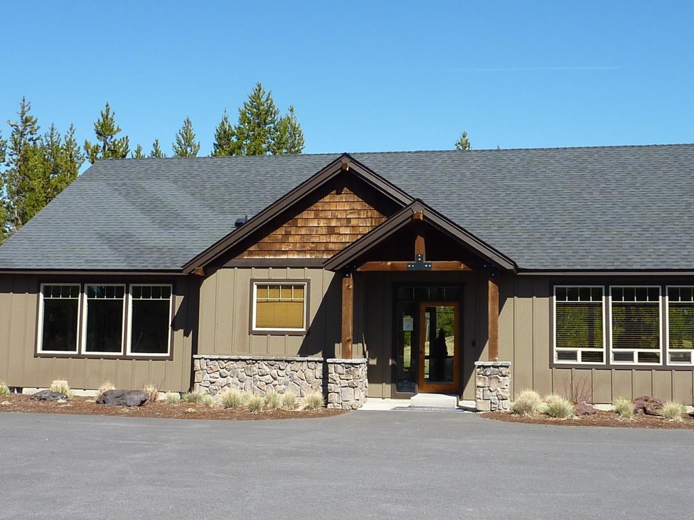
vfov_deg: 32.9
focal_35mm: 44
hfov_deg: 42.9
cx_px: 376
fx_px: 882
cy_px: 256
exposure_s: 1/500
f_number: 4
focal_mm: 4.1
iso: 80
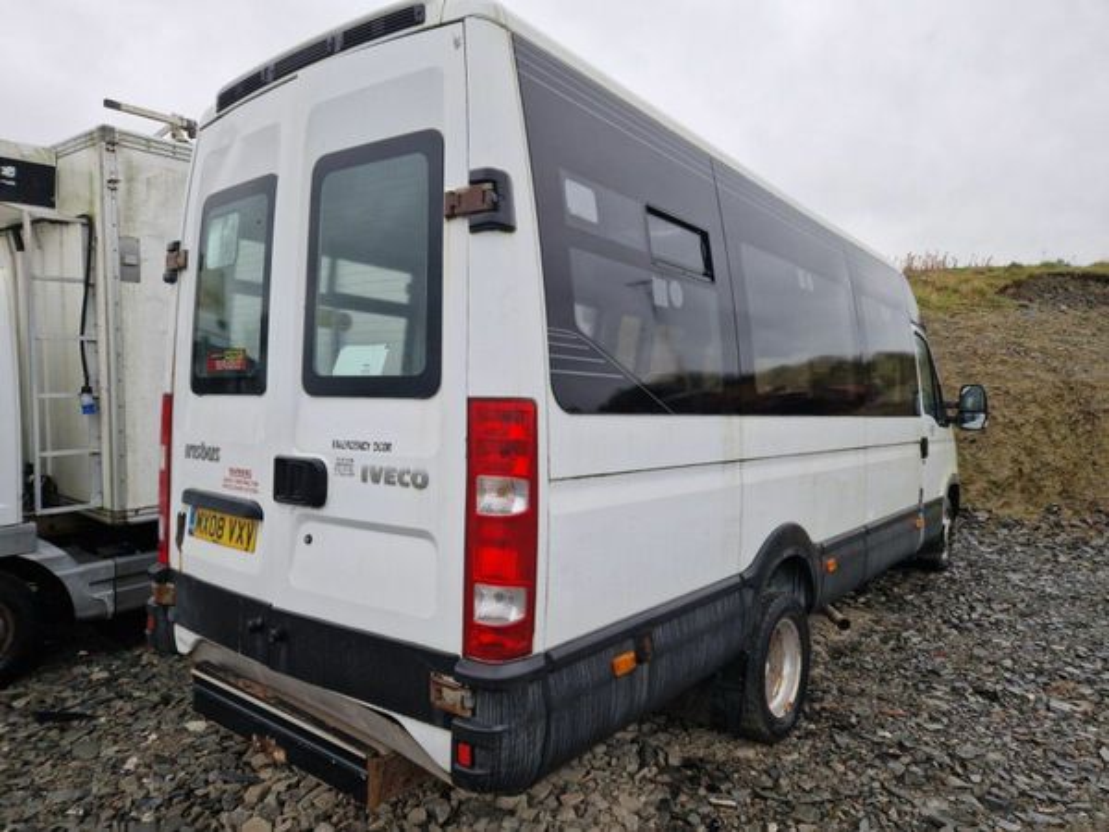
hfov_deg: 73.9
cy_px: 416
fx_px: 737
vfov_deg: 58.9
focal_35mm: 23
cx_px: 554
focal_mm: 5.4
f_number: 1.8
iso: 50
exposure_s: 1/180
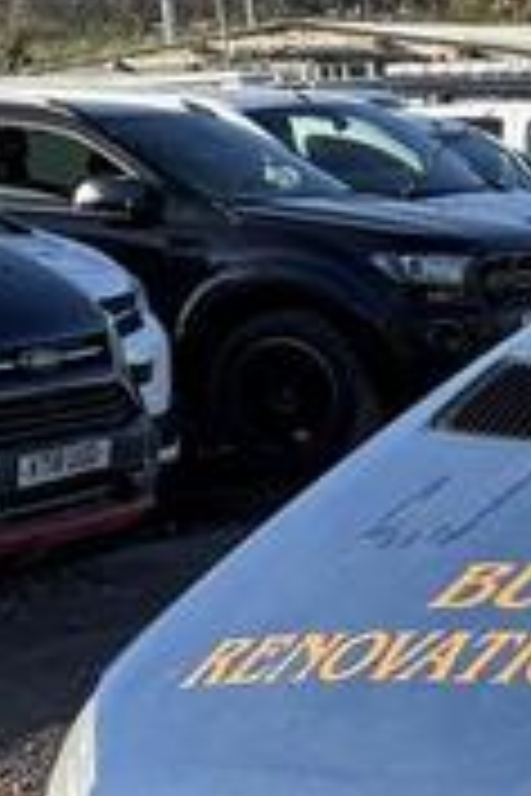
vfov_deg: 14.9
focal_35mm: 137
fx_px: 3031
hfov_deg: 8.6
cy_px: 621
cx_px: 1508
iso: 50
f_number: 1.6
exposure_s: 1/1364
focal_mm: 5.96
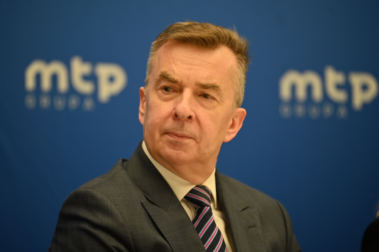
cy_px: 126
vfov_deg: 7.6
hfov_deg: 11.4
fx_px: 1895
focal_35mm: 180
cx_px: 190
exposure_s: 1/200
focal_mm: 180
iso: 500
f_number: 2.8
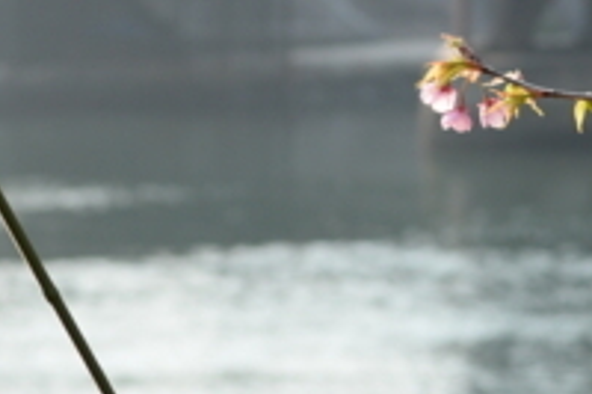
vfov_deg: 5.4
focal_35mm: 256
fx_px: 4206
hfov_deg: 8.0
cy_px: 77
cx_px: 707
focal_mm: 50
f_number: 3.5
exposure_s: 1/2500
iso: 400
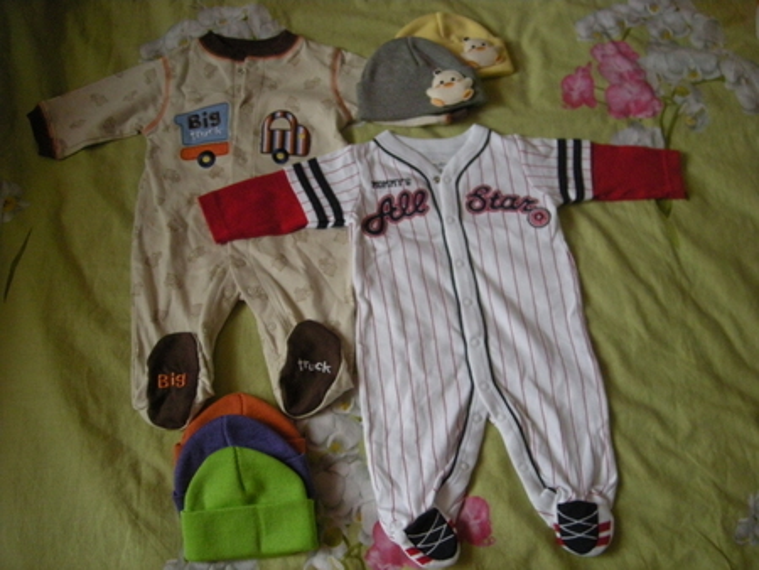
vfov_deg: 40.7
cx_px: 380
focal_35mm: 35
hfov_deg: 52.6
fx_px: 768
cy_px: 285
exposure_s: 1/62.2
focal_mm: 5.7
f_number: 2.8
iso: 400
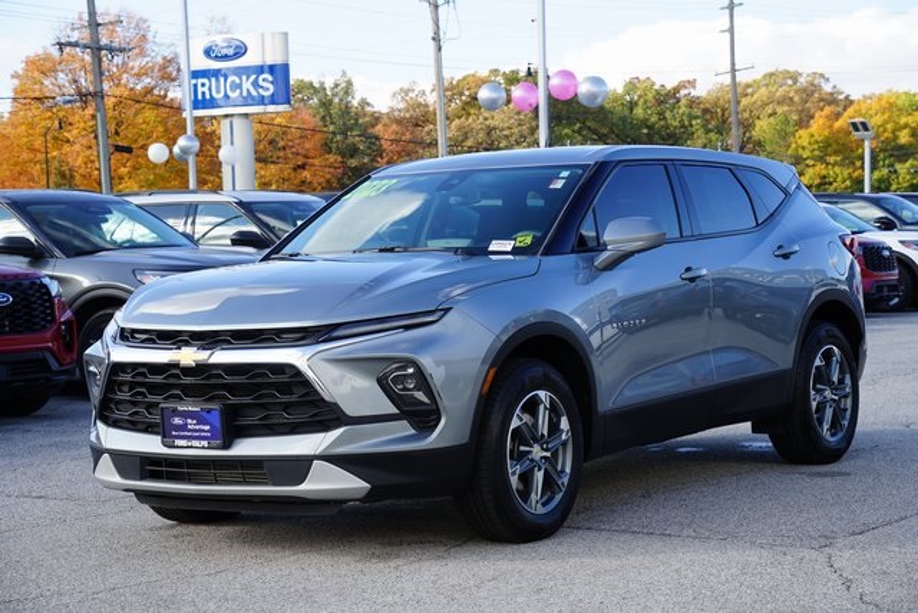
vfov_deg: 18.4
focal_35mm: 74
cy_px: 306
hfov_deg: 27.3
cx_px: 459
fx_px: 1887
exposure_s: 1/100
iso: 100
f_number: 8
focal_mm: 74
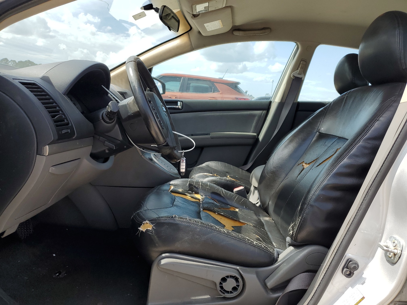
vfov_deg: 53.1
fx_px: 306
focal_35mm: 26
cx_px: 204
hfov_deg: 67.3
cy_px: 152
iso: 50
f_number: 1.5
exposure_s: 1/1250
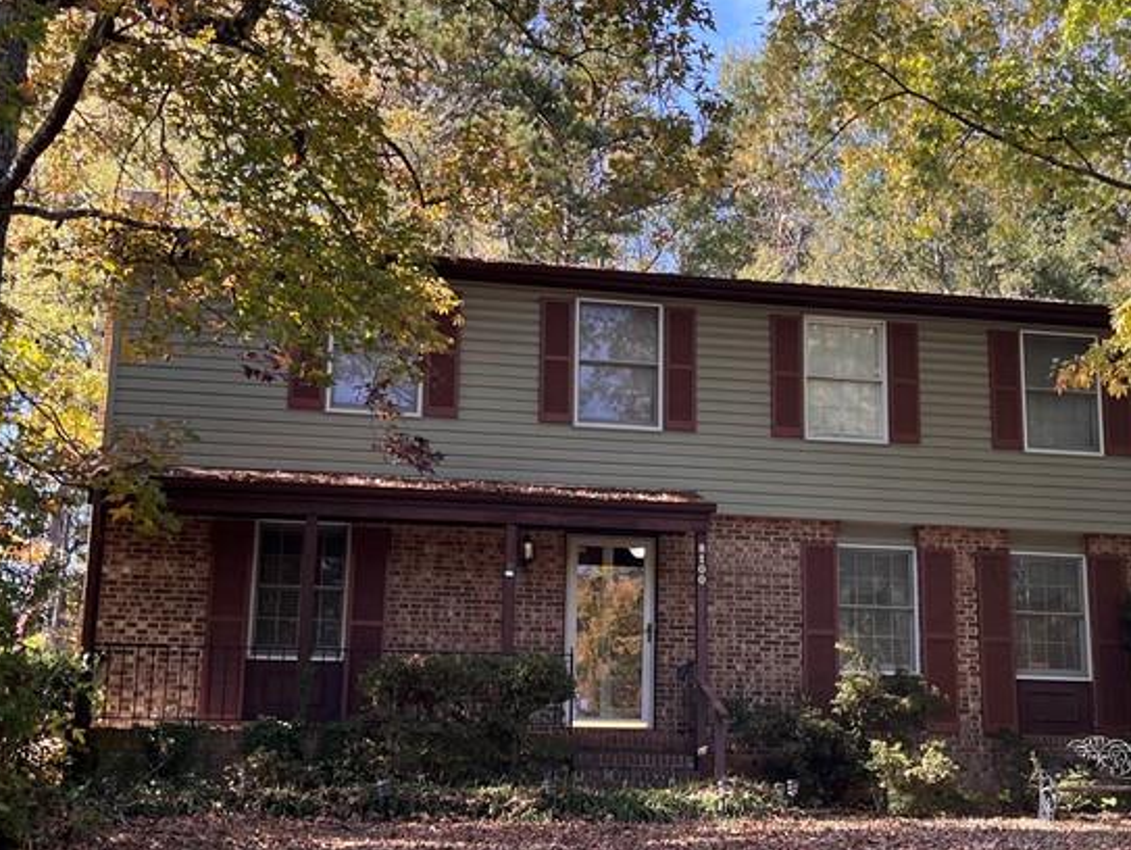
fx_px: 1602
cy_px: 488
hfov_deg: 38.8
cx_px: 667
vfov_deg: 29.7
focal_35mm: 49
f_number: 1.6
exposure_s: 1/432
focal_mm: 5.1
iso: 50
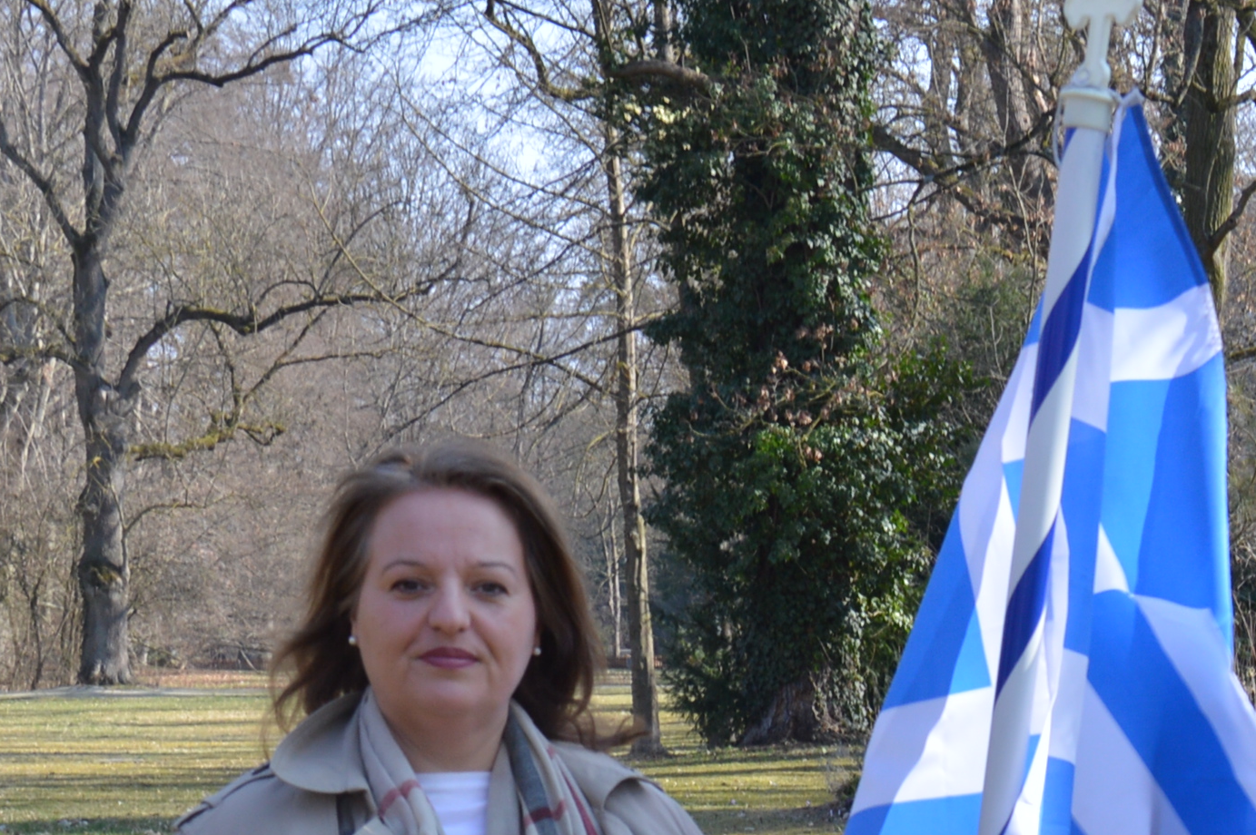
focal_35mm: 137
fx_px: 4776
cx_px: 1429
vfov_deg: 9.8
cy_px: 1075
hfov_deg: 14.6
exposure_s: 1/125
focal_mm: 28
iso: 100
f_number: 7.1
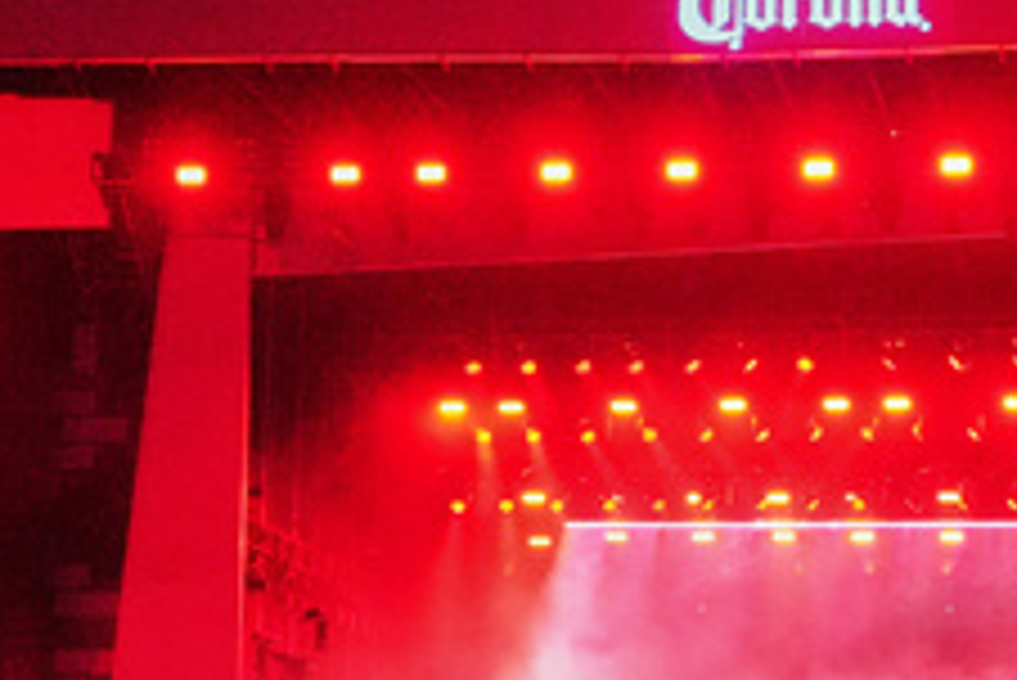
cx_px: 824
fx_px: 2940
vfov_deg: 13.0
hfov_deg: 19.4
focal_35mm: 104
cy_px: 709
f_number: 3.5
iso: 6400
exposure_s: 1/400
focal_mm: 23
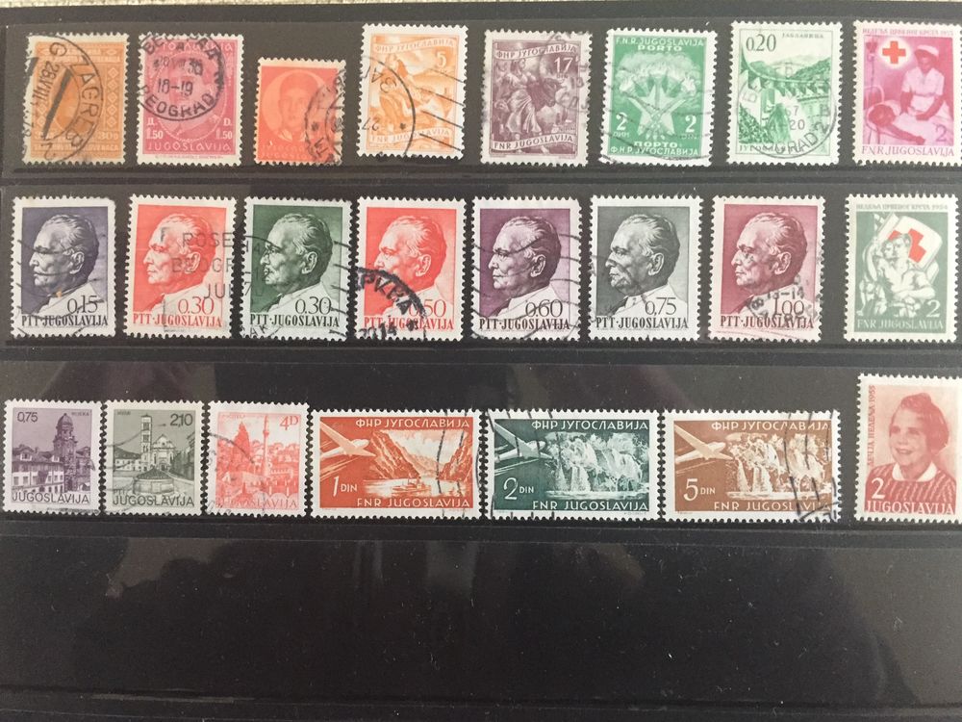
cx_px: 481
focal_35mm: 29
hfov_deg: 61.7
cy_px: 361
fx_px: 806
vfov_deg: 48.2
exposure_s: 1/17
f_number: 2.2
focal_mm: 4.15
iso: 250
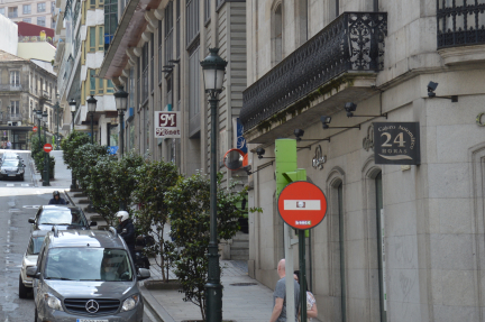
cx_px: 44
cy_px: 63
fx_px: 1681
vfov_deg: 10.9
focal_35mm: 125
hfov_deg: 16.2
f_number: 6.3
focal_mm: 45
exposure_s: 1/160
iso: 100
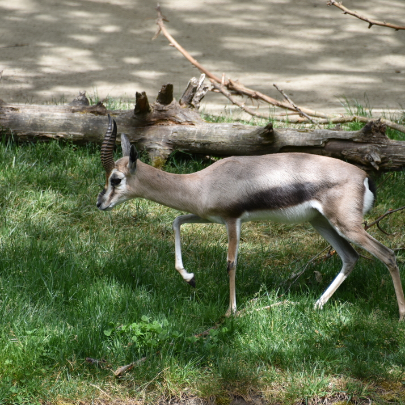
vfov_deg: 3.8
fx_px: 6049
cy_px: 193
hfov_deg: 3.8
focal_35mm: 457
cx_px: 220
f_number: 5.6
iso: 220
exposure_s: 1/640
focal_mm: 300
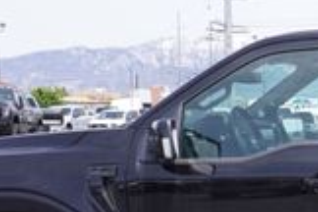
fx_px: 839
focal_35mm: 95
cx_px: 471
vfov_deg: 14.0
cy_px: 255
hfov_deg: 19.0
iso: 100
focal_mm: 16
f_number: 7.1
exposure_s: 1/200
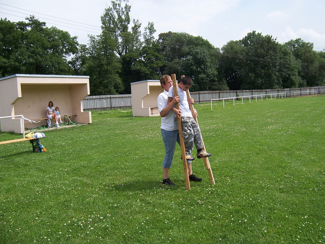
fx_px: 310
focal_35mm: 33
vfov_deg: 42.9
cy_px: 122
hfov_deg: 55.4
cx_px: 162
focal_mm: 5.5
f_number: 4
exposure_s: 1/1000
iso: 80
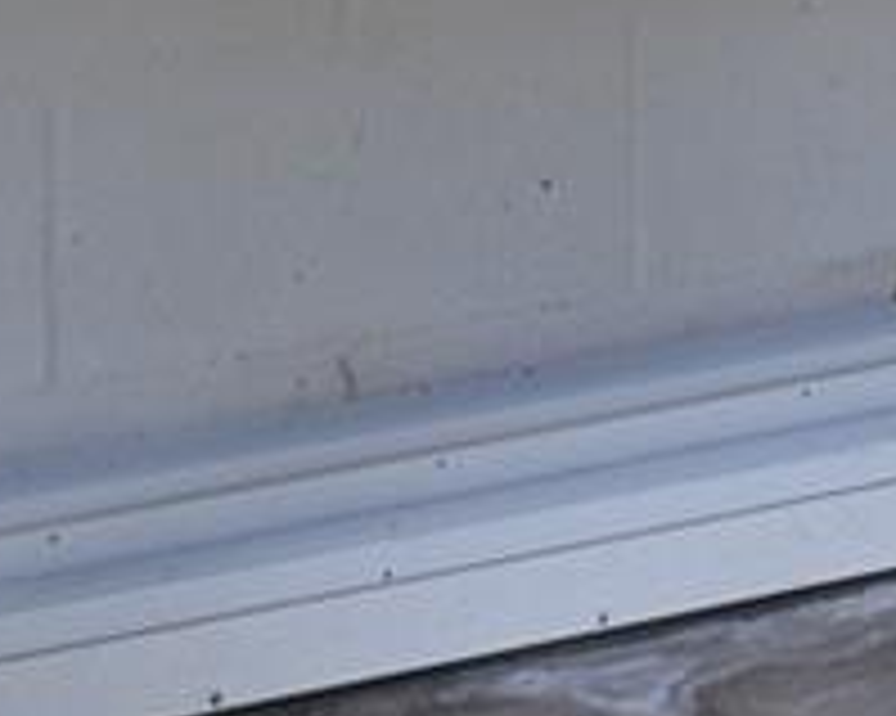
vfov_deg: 6.8
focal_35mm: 204
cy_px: -1455
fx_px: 5407
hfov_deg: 9.2
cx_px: 1369
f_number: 4.5
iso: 400
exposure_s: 1/250
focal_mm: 18
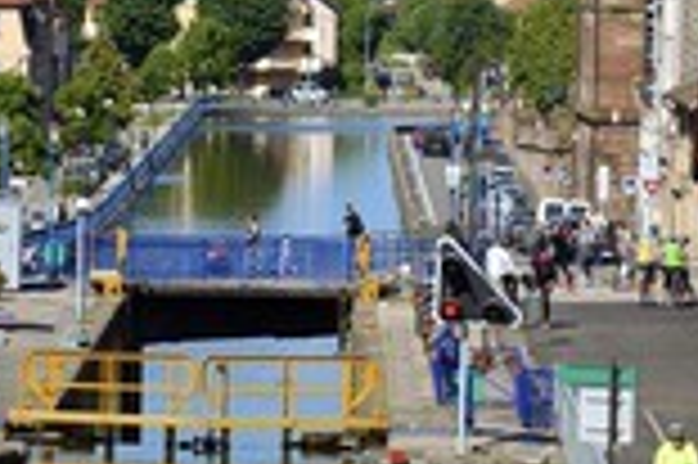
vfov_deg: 4.1
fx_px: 6411
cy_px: 140
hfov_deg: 6.2
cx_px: 234
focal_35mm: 331
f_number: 10
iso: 200
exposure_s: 1/640
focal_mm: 122
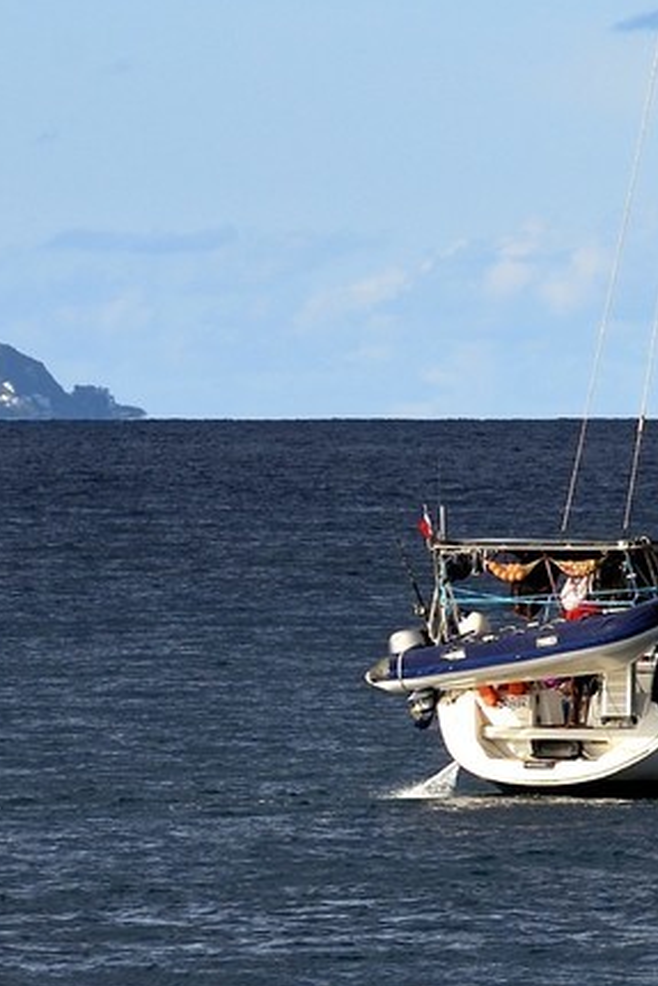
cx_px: 1761
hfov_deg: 1.8
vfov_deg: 2.8
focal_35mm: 744
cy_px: 222
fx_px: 20380
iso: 200
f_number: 8
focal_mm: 200
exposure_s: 1/640
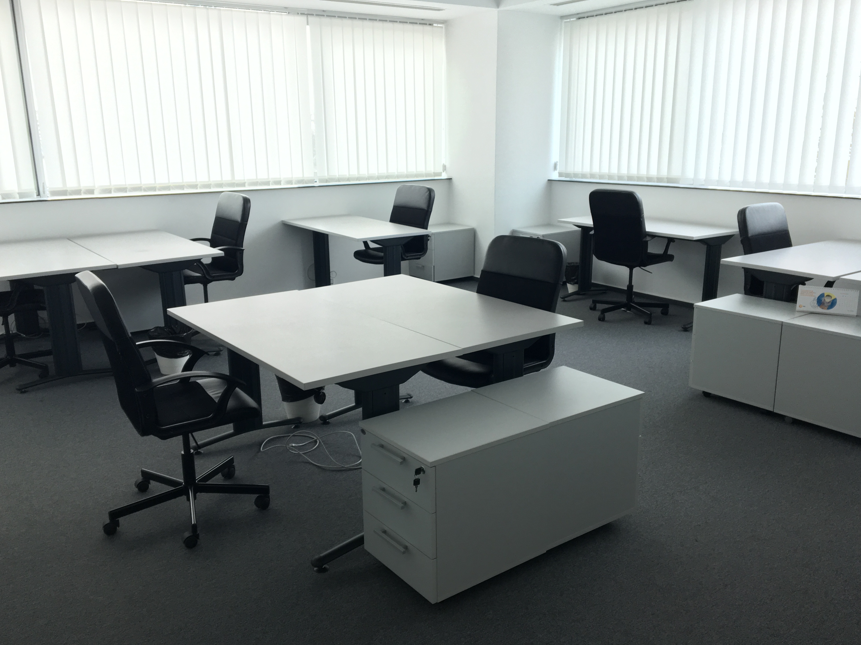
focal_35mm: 30
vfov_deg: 46.8
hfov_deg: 60.0
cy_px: 320
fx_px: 746
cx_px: 423
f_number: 2.2
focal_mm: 4.15
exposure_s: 1/33
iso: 40
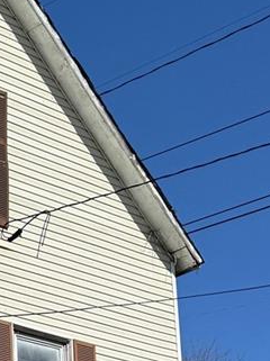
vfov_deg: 16.1
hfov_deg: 11.5
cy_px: 493
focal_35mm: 115
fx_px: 1198
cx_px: -281
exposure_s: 1/6173
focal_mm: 6.76
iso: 80
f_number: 1.78
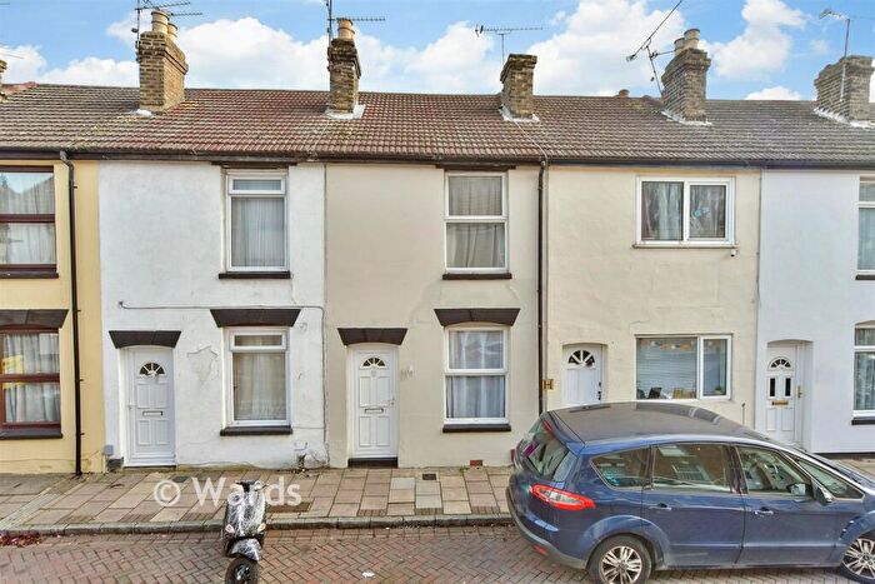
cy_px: 292
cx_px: 438
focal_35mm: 17
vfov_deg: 70.5
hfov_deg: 93.3
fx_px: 413
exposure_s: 1/200
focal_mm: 11.5
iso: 640
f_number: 7.1
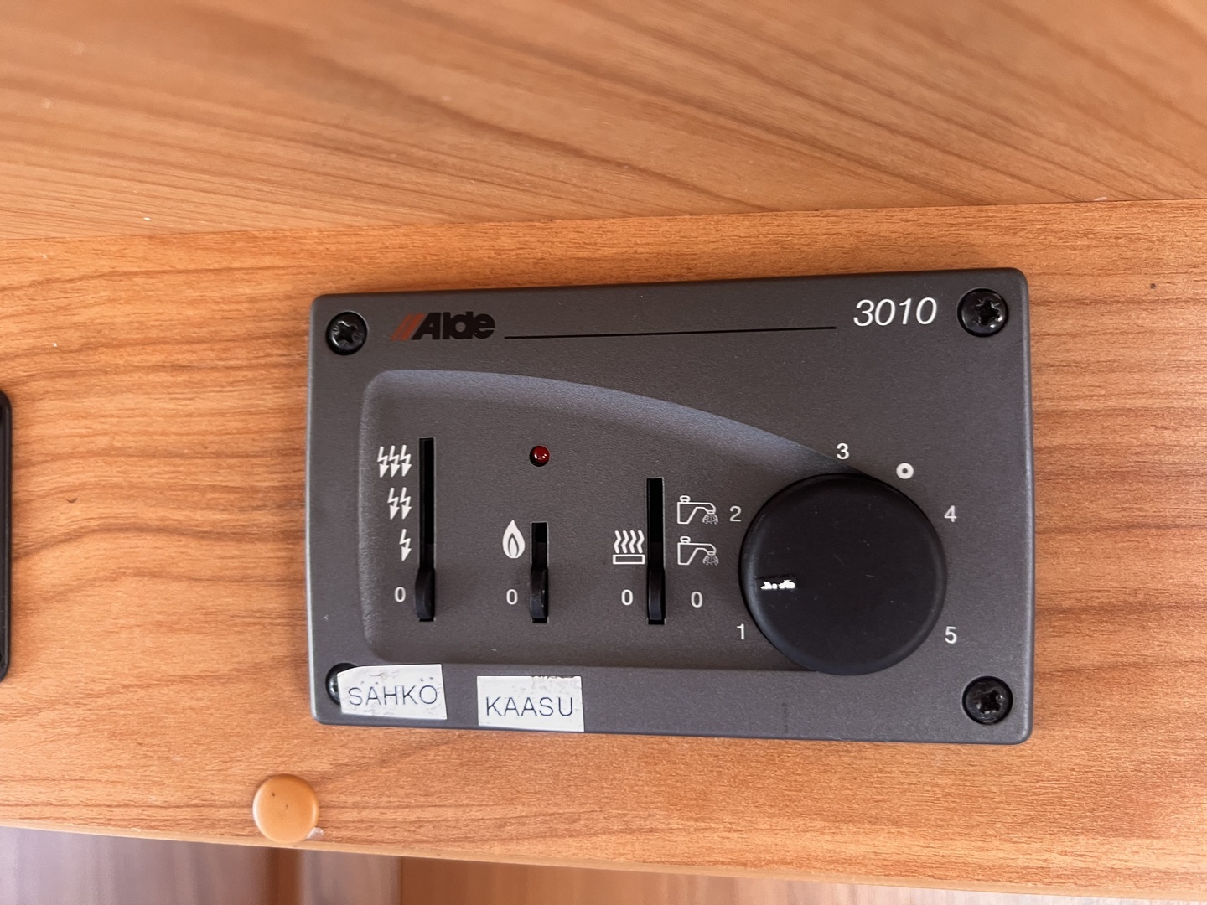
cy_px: 452
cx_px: 604
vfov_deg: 53.1
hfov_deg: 67.3
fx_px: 907
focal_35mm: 26
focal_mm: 5.7
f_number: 1.5
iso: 125
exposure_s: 1/79
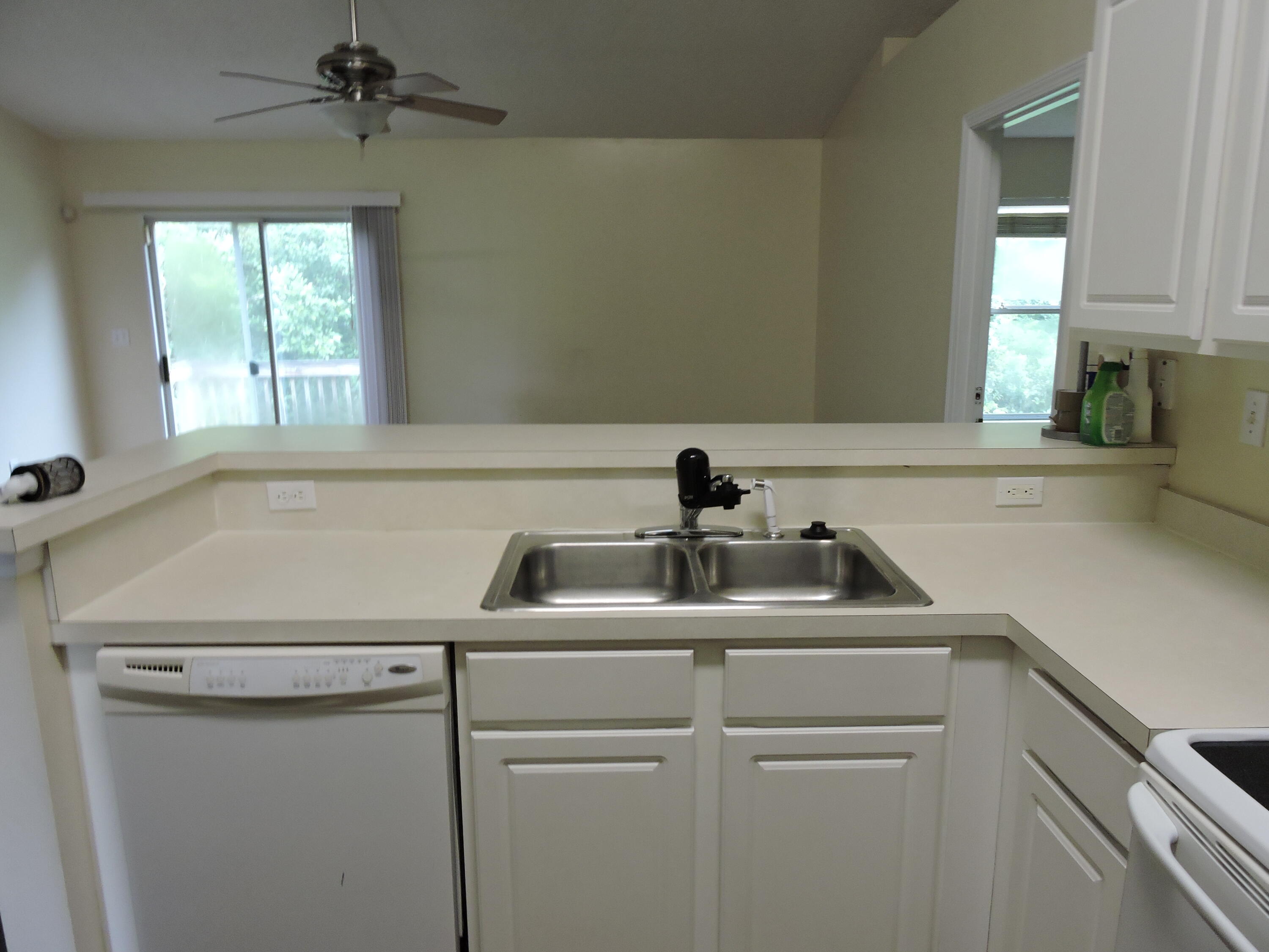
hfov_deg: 71.6
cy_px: 476
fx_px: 880
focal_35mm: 24
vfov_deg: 56.8
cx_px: 634
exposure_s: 1/30
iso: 320
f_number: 3.3
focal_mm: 4.3
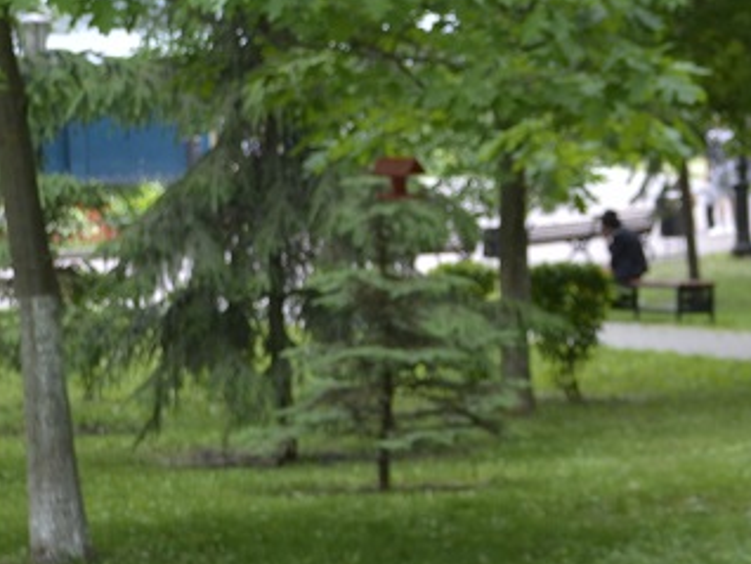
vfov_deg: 9.4
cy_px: 375
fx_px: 3441
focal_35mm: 159
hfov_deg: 12.0
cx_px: 1065
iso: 250
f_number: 5
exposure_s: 1/125
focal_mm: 35
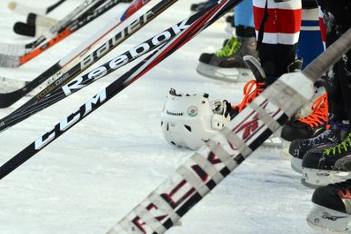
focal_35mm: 191
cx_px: 75
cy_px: 138
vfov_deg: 7.2
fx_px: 1860
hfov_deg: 10.8
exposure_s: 1/1000
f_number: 4.5
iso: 400
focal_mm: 75
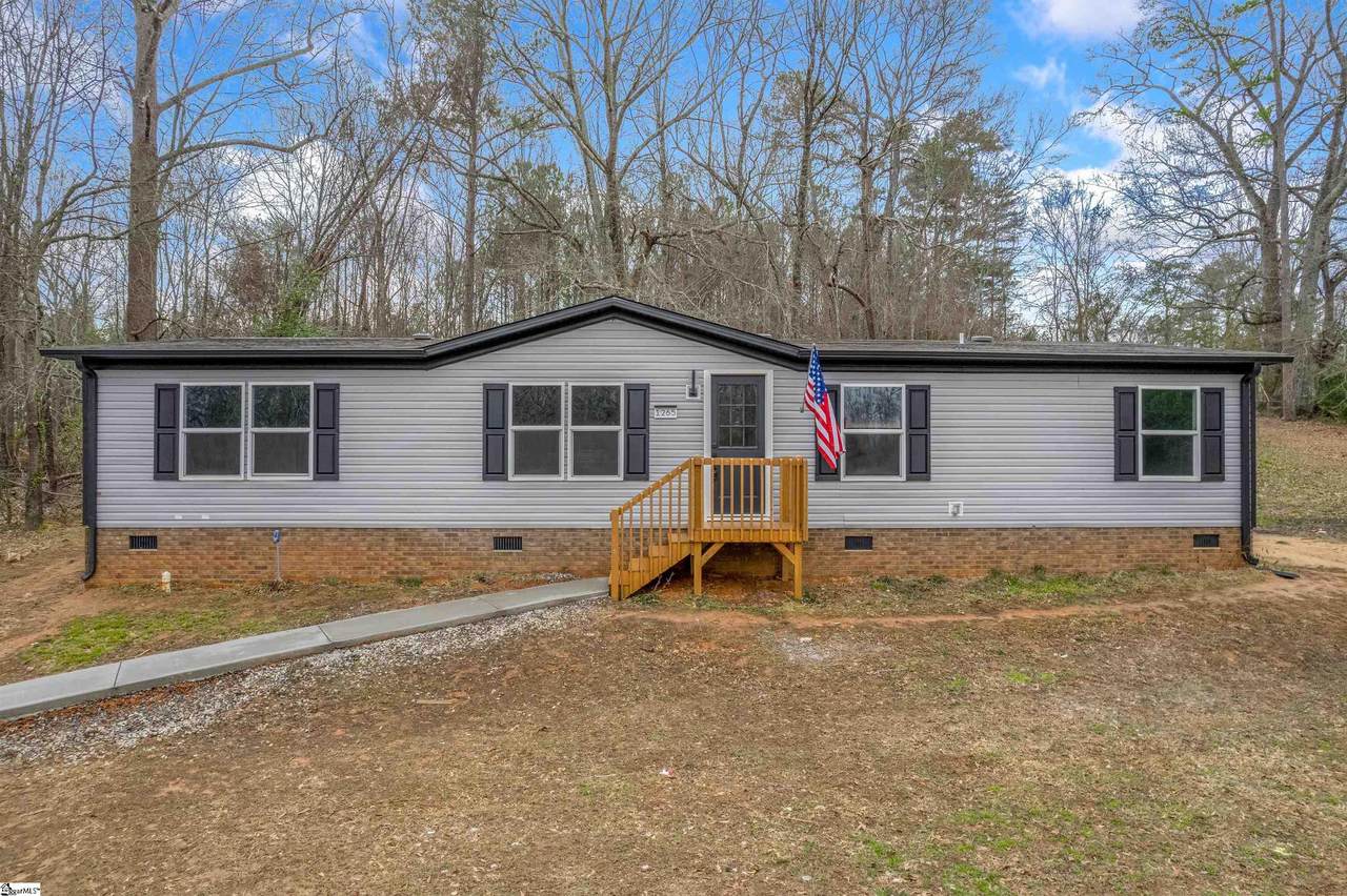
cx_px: 674
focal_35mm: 22
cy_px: 448
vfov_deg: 57.2
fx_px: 823
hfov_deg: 78.6
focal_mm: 8.38
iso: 160
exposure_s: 1/1000
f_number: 2.8
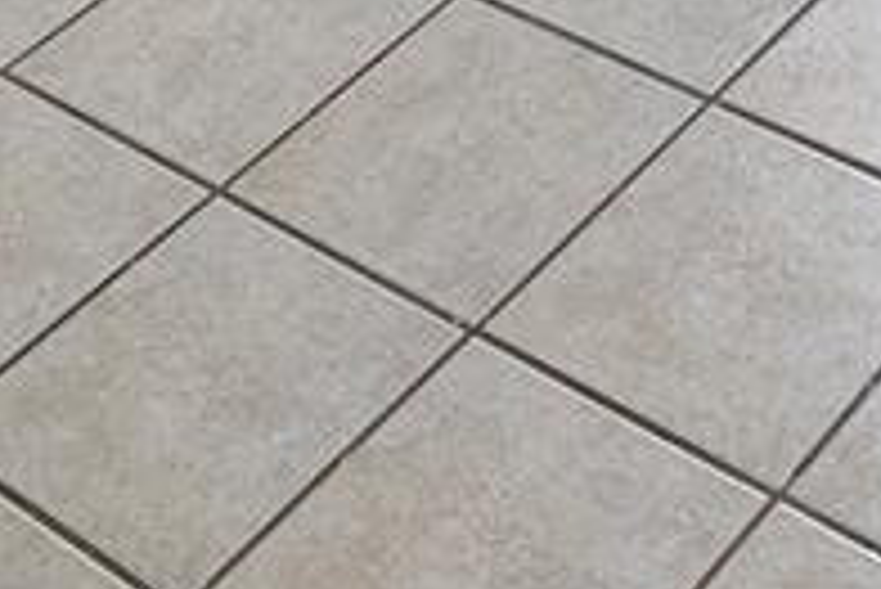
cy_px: -796
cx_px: 782
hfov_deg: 18.9
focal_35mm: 106
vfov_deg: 11.0
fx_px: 2596
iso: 25
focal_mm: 4.25
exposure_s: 1/122
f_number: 1.8
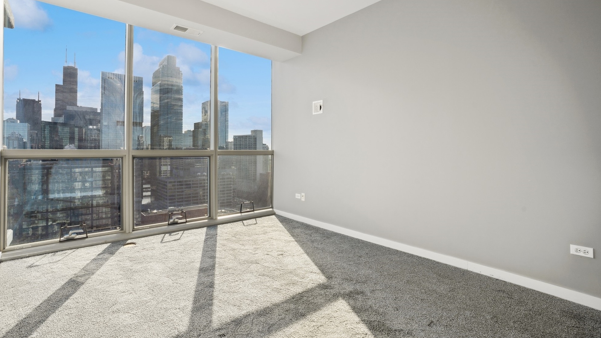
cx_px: 298
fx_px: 271
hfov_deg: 95.9
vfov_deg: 63.7
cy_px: 149
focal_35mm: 17
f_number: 9
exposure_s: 1/500
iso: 320
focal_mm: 16
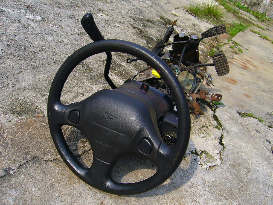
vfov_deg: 40.7
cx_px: 136
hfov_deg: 52.6
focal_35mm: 35
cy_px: 102
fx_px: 276
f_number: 5.6
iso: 80
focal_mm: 5.8
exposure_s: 1/200
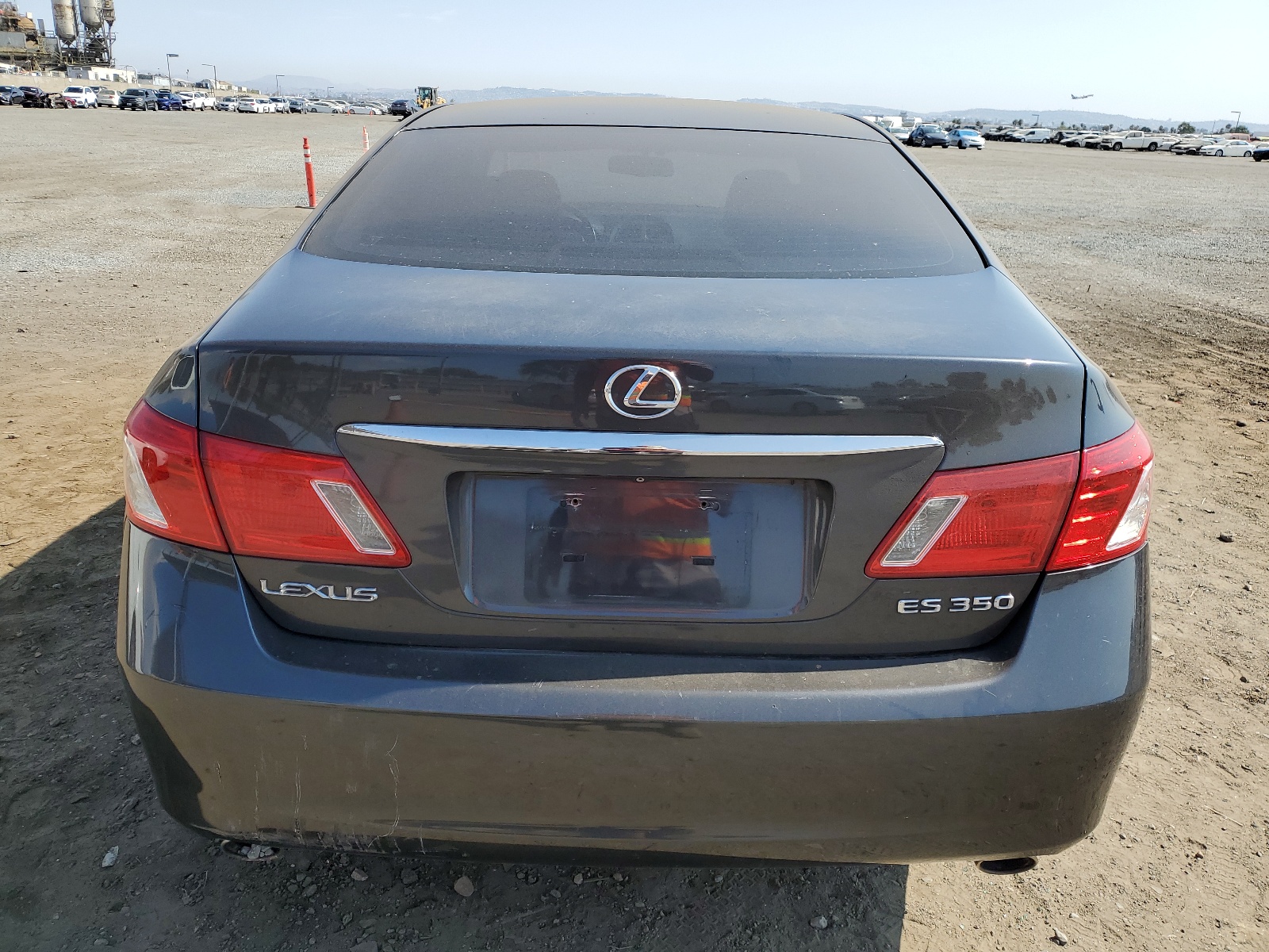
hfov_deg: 67.3
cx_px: 634
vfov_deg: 53.1
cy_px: 476
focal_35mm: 26
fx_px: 953
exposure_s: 1/2000
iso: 50
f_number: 1.5
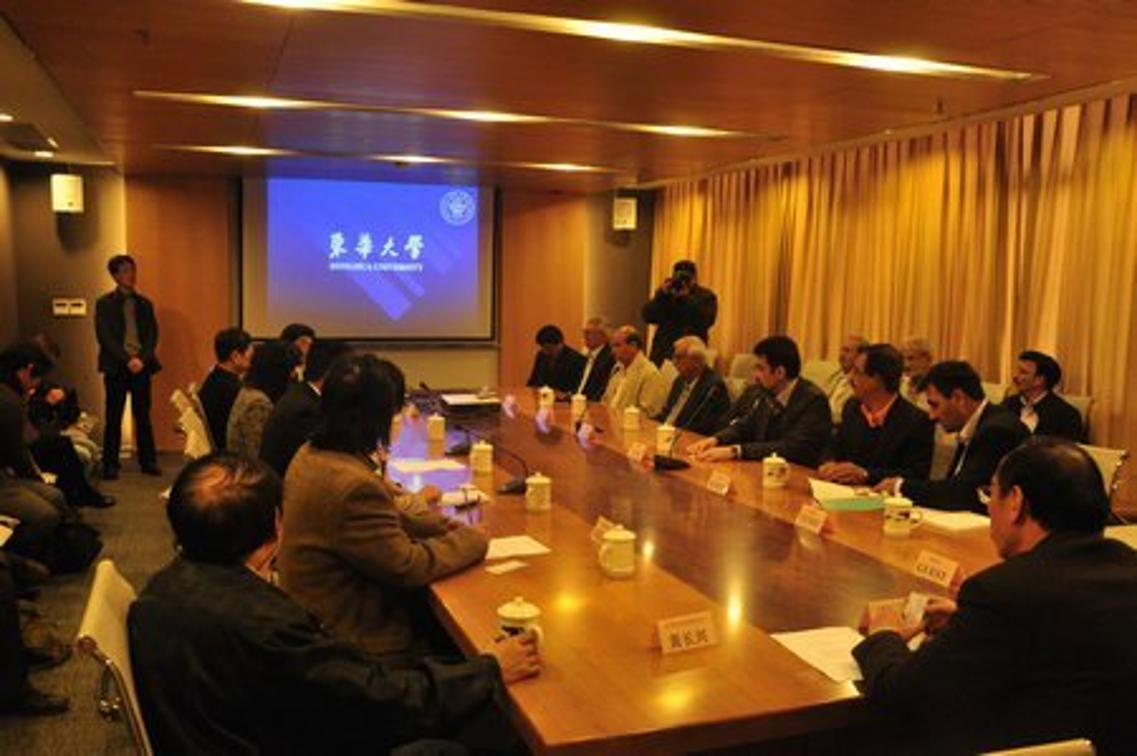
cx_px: 568
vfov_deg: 43.5
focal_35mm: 30
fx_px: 946
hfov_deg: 62.0
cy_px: 378
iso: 1600
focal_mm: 20
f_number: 13
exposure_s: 1/20
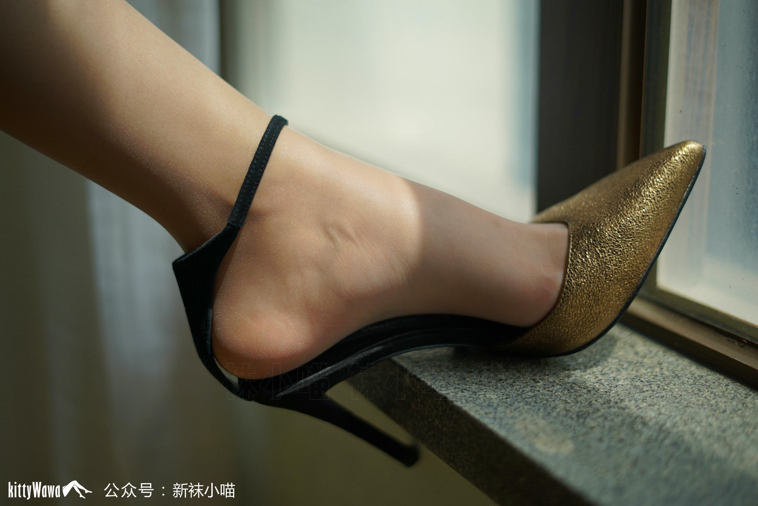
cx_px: 379
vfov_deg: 27.0
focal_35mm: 50
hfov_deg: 39.6
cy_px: 253
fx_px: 1053
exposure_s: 1/1250
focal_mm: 50
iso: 100
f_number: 1.8
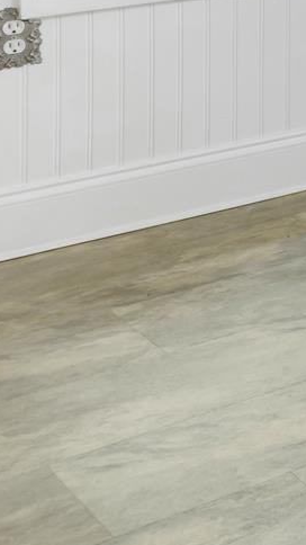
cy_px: -283
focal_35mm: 92
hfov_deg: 7.6
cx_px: 1293
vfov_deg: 19.9
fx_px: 1328
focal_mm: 17
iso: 100
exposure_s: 8
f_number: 8
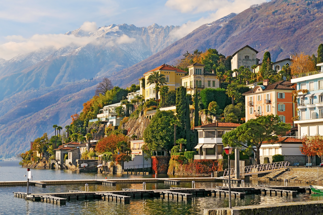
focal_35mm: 72
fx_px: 645
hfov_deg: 28.1
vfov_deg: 18.9
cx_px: 162
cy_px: 108
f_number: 5.6
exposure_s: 1/1250
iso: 160
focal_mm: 48
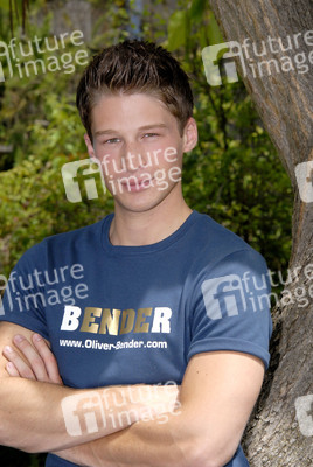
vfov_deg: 15.9
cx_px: 156
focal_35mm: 129
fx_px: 1676
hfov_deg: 10.7
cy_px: 234
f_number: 10
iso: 400
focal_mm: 86
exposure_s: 1/500
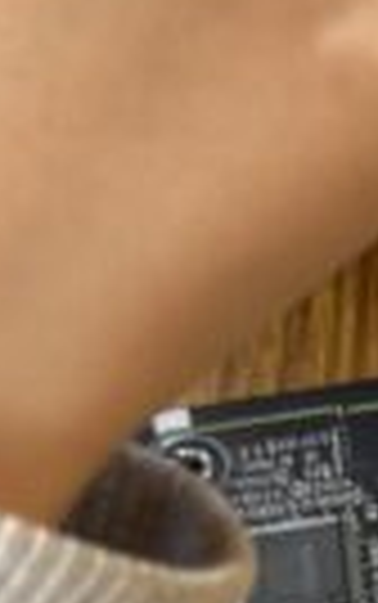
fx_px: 3191
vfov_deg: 10.5
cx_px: 1188
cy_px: 801
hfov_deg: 6.2
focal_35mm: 194
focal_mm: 6.76
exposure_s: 1/50
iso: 200
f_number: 1.78
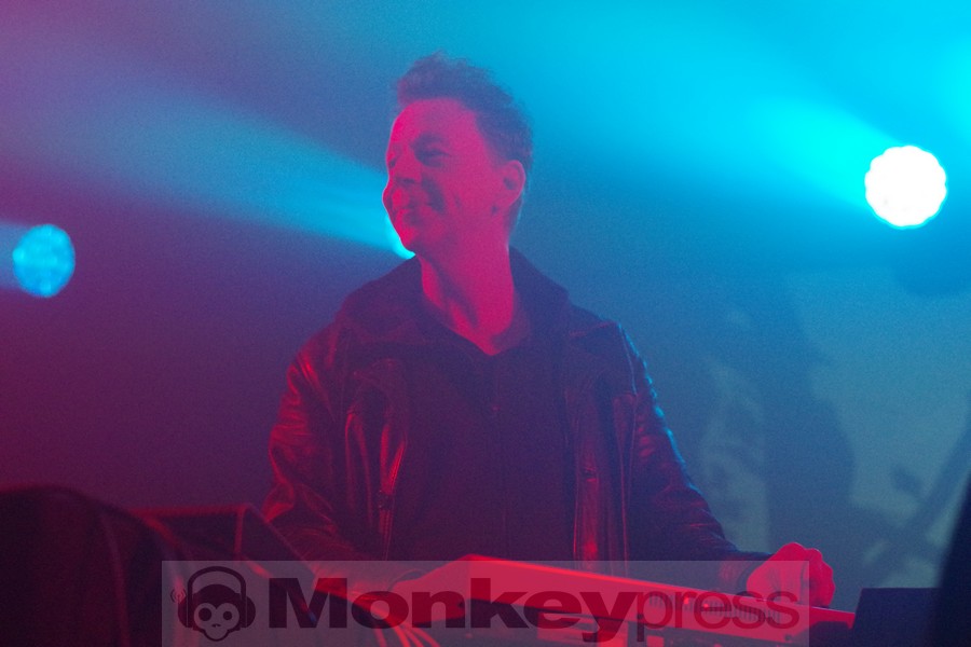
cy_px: 324
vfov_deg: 18.2
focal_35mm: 75
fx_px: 2023
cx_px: 486
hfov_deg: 27.0
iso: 3200
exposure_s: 1/500
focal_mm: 50
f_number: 2.5
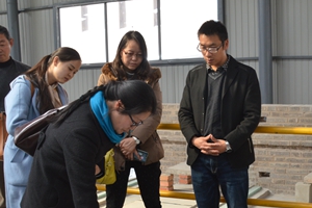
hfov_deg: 35.9
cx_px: 239
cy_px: 134
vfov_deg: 25.0
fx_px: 468
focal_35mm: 54
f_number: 7.1
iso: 400
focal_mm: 18
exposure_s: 1/100
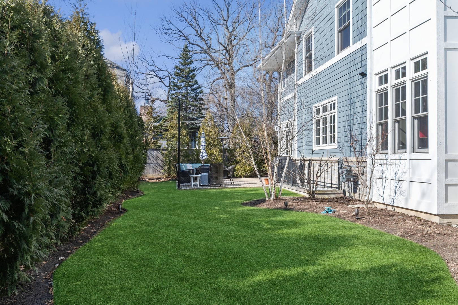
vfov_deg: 47.9
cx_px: 229
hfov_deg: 67.4
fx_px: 343
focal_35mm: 27
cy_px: 152
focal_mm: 18
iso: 200
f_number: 9
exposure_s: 1/250
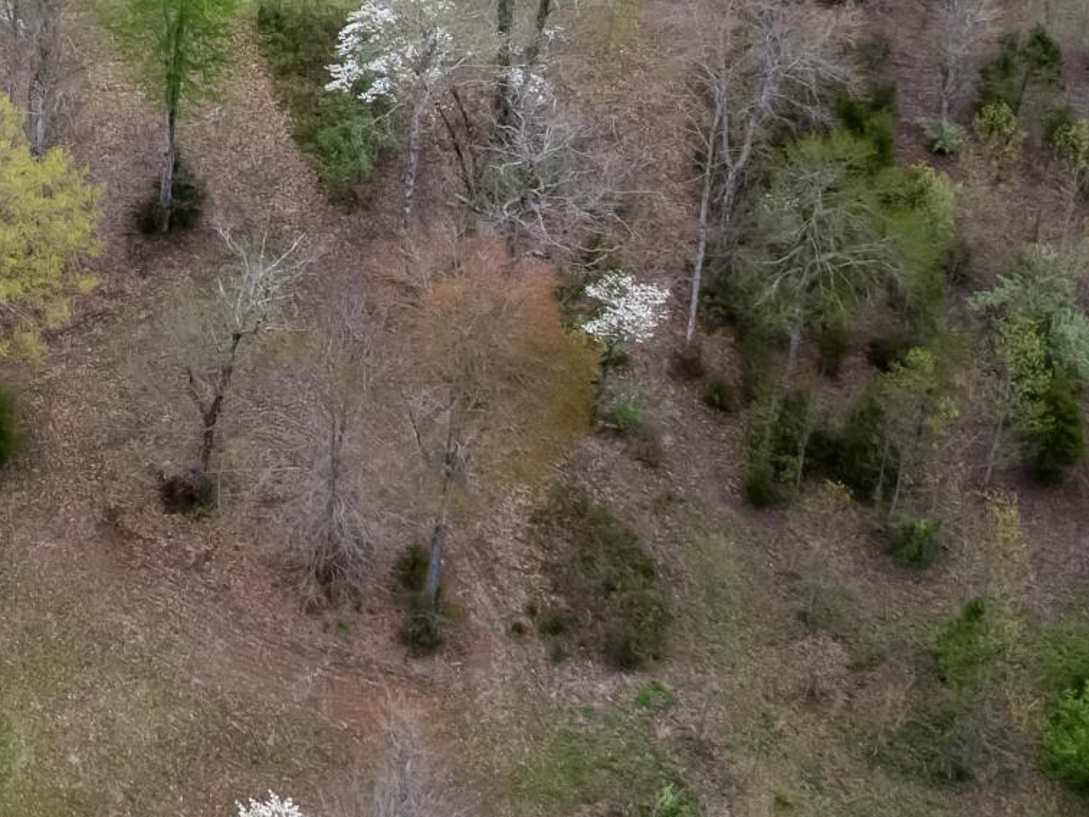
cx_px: -472
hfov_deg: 18.6
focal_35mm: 95
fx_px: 2989
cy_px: -561
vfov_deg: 14.1
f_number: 2.8
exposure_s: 1/80
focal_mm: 12.29
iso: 180
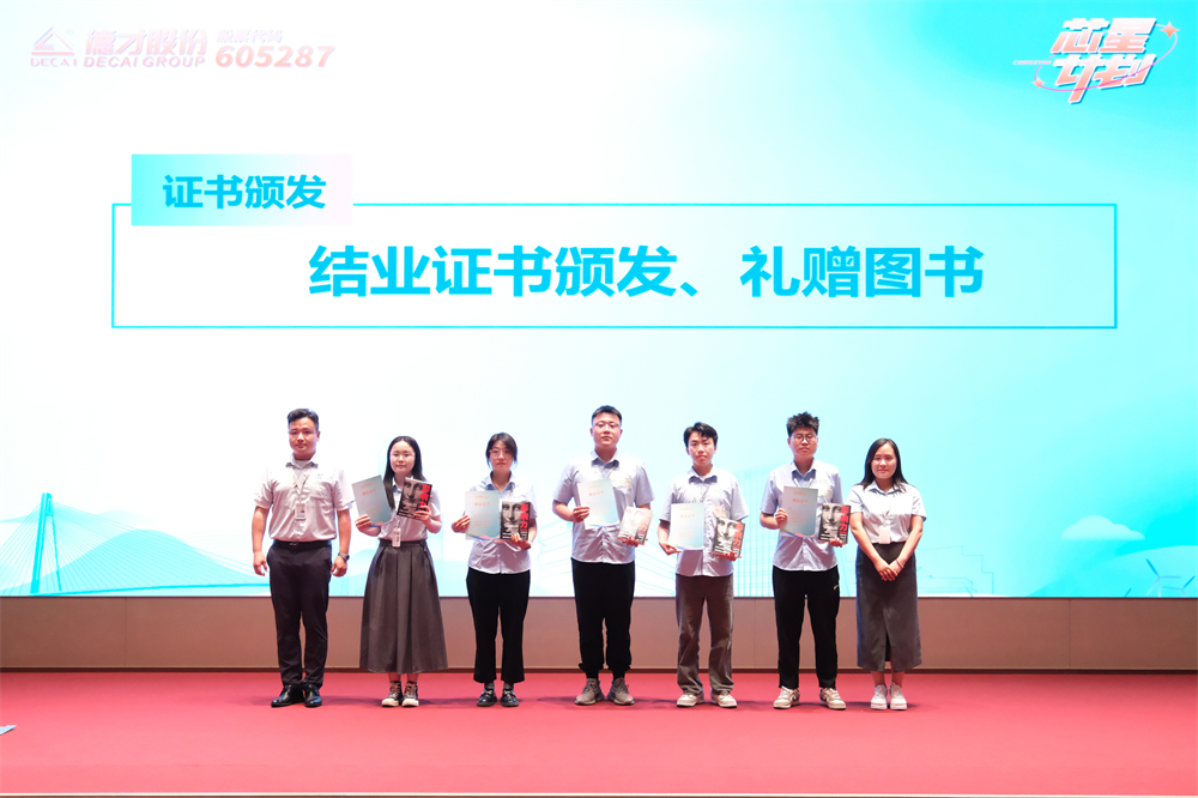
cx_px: 599
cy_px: 399
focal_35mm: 35
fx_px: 1164
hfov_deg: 54.5
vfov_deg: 37.8
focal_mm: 23
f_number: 4
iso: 4000
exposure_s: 1/200
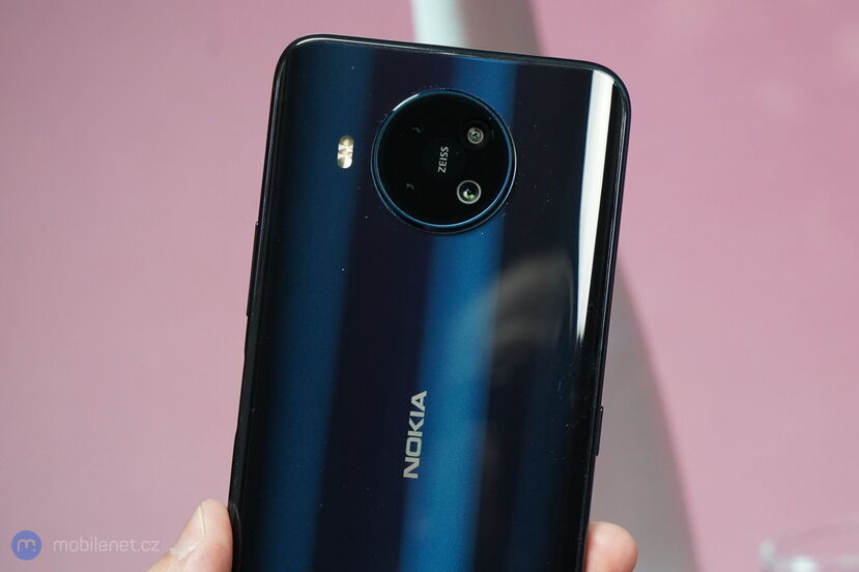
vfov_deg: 26.5
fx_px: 1216
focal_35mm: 51
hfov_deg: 38.9
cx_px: 430
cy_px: 286
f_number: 5.6
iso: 3200
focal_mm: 51
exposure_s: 1/200
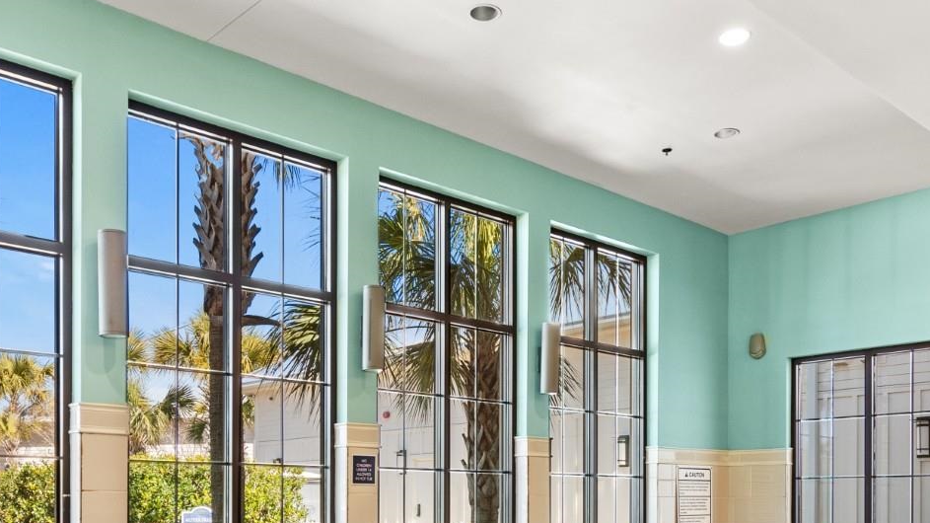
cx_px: 469
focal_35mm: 36
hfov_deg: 55.3
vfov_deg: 31.1
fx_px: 888
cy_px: 486
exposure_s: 1/8
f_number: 4.5
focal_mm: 10
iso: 100
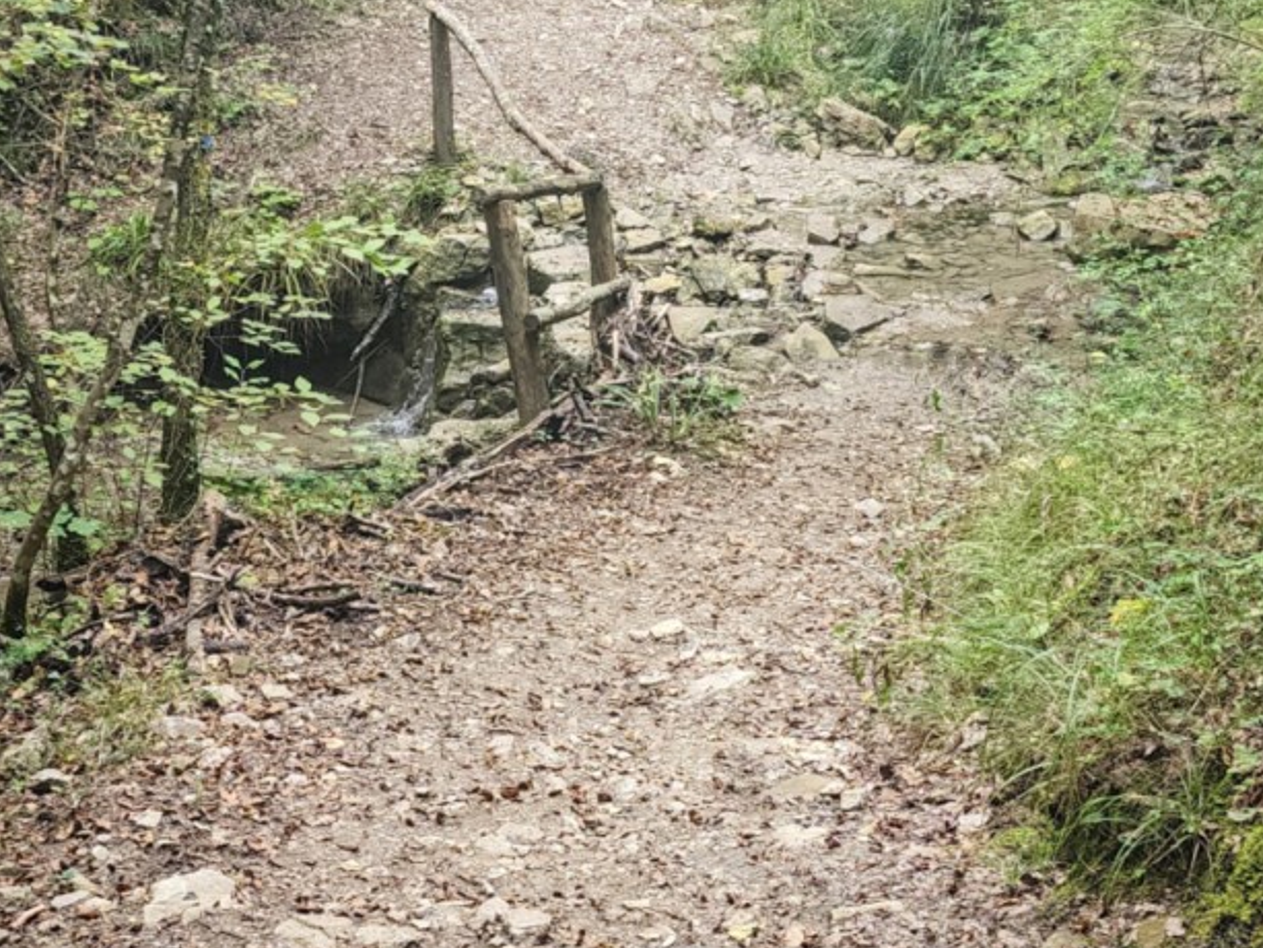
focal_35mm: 60
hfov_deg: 32.2
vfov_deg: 24.3
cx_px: 591
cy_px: 334
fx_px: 2190
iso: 125
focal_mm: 6.4
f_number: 1.8
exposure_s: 1/180
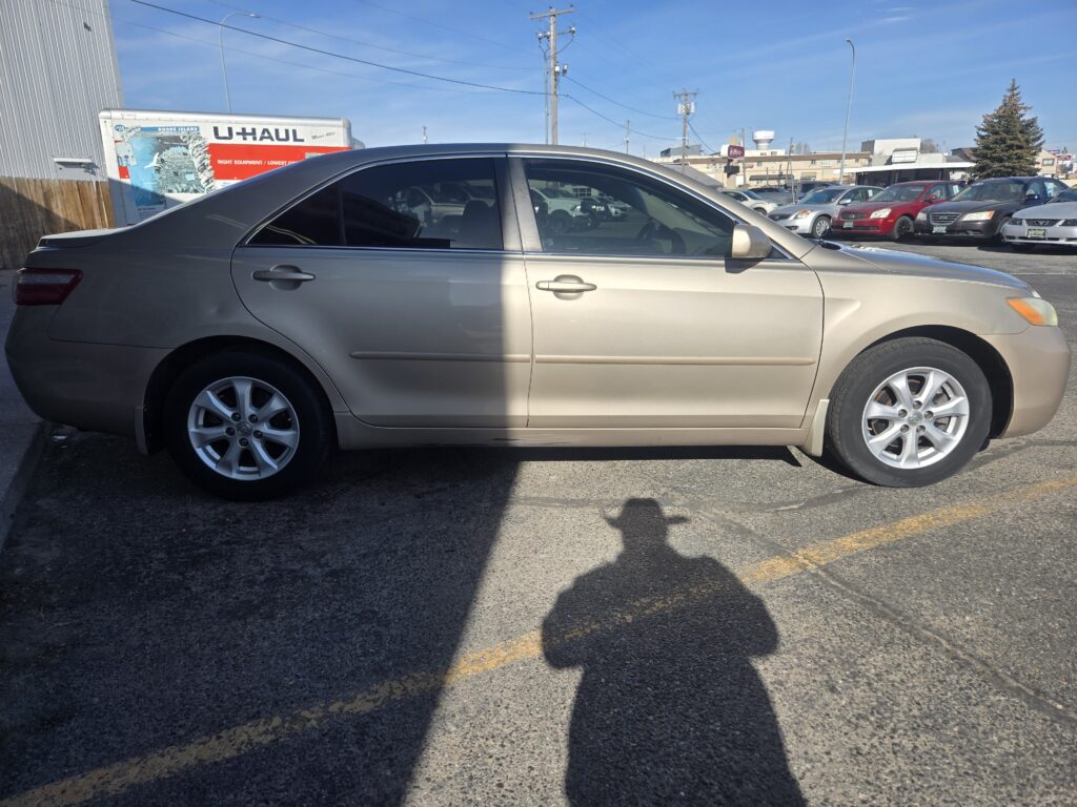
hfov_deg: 73.9
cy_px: 404
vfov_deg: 58.9
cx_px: 538
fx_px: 716
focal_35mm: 23
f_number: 1.8
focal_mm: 5.4
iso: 32
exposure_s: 1/2921
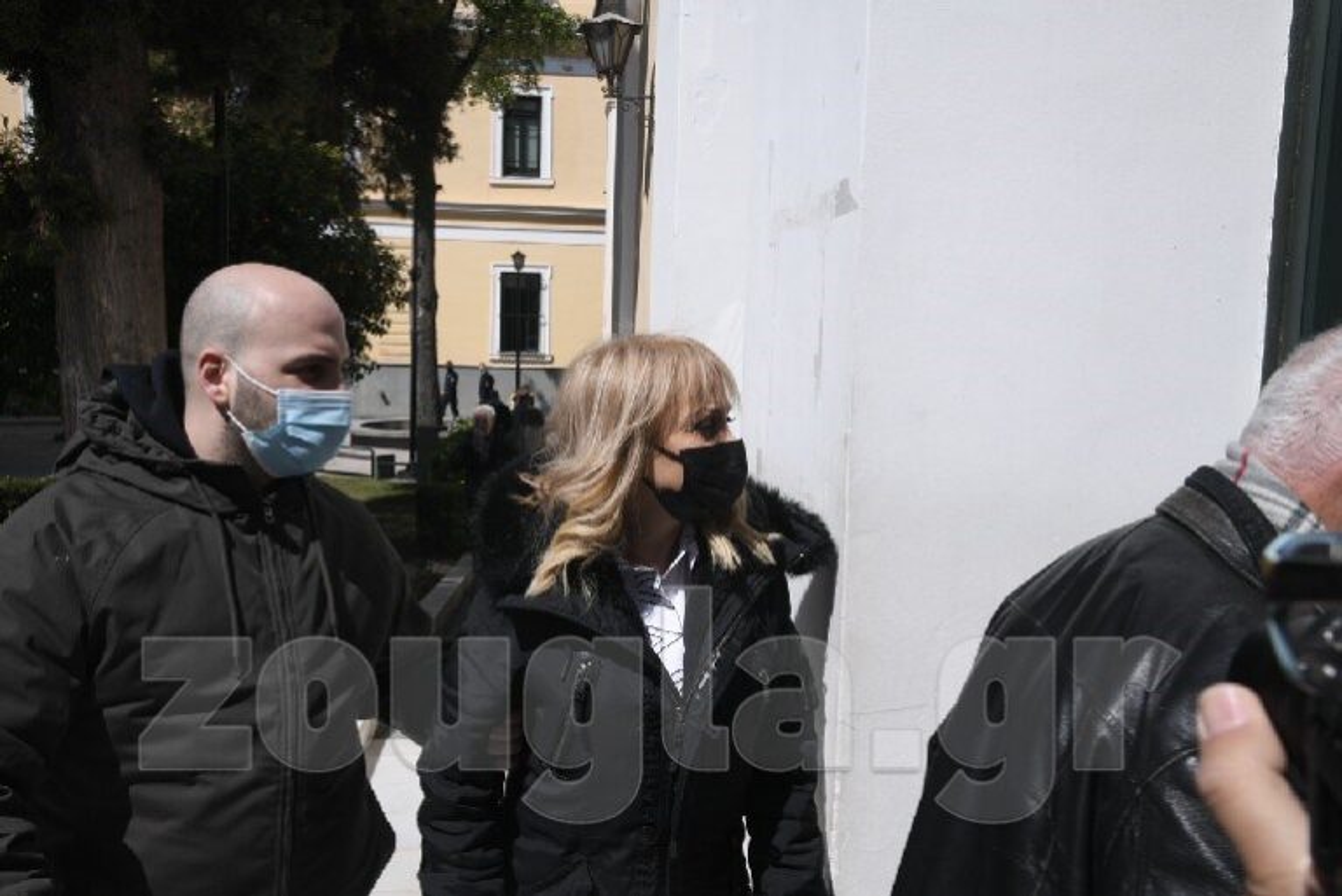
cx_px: 671
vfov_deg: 37.9
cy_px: 448
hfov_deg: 54.4
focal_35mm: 35
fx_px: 1305
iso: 320
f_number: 14
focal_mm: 35
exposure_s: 1/400
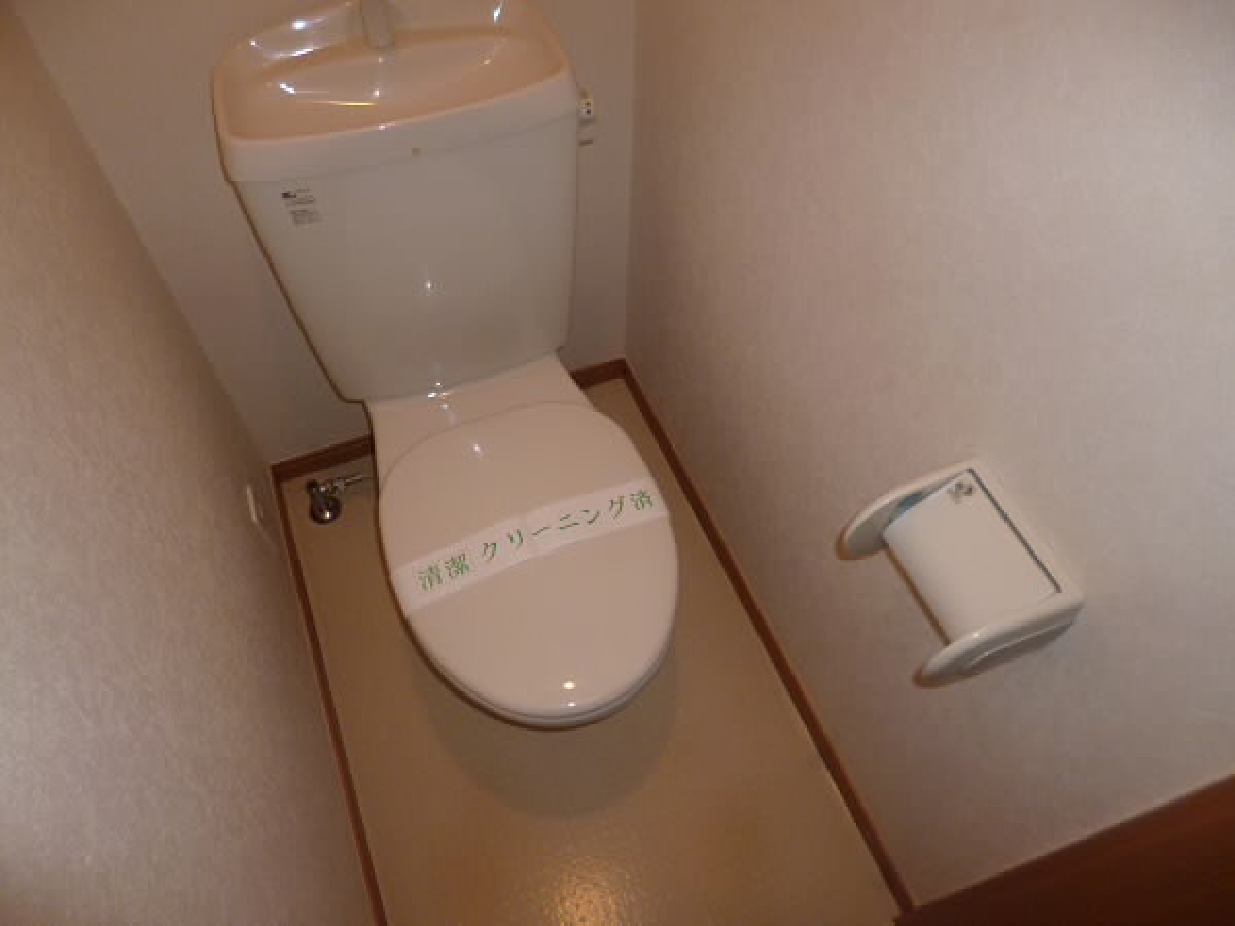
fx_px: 856
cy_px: 463
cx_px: 618
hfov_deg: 71.6
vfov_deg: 56.8
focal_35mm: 24
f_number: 2.5
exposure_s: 1/60
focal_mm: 4.3
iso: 125
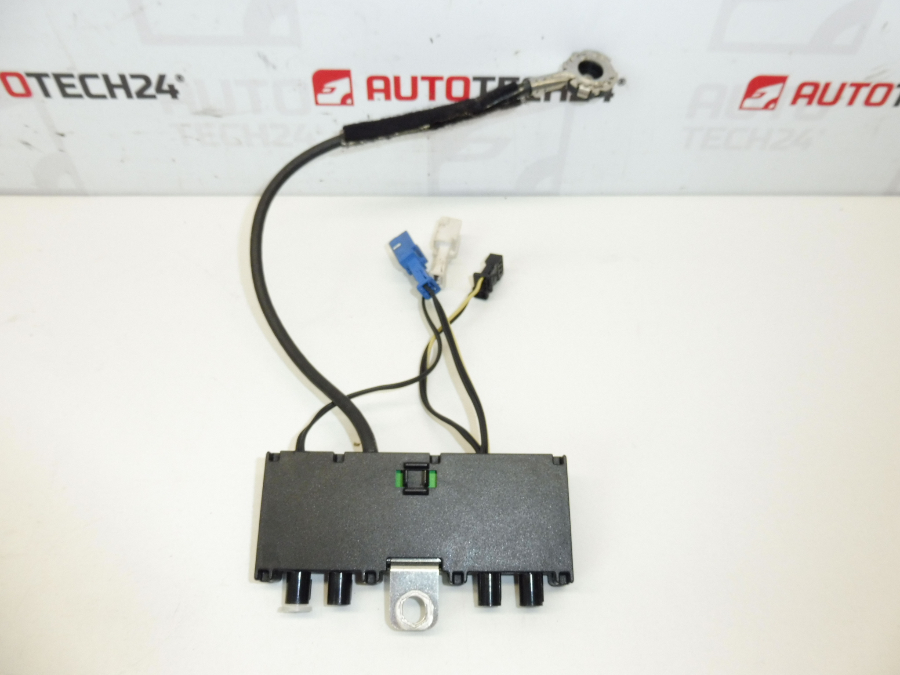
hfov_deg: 69.4
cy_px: 338
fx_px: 650
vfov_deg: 54.9
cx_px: 450
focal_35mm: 25
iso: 200
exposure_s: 1/100
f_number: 4
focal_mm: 4.4
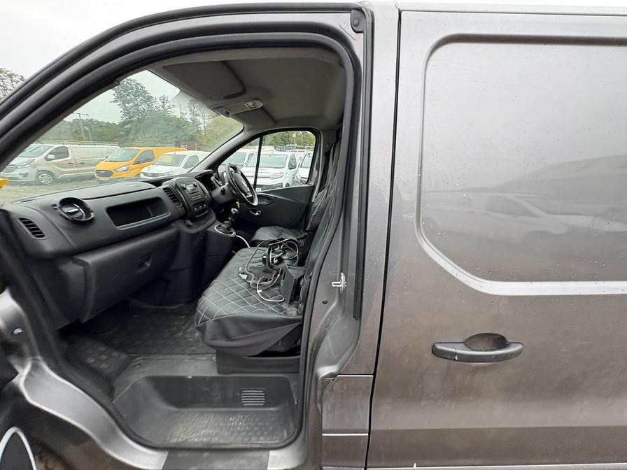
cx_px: 314
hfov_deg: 102.1
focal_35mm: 14
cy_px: 235
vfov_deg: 85.7
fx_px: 254
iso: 100
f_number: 2.2
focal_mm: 2.22
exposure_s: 1/99
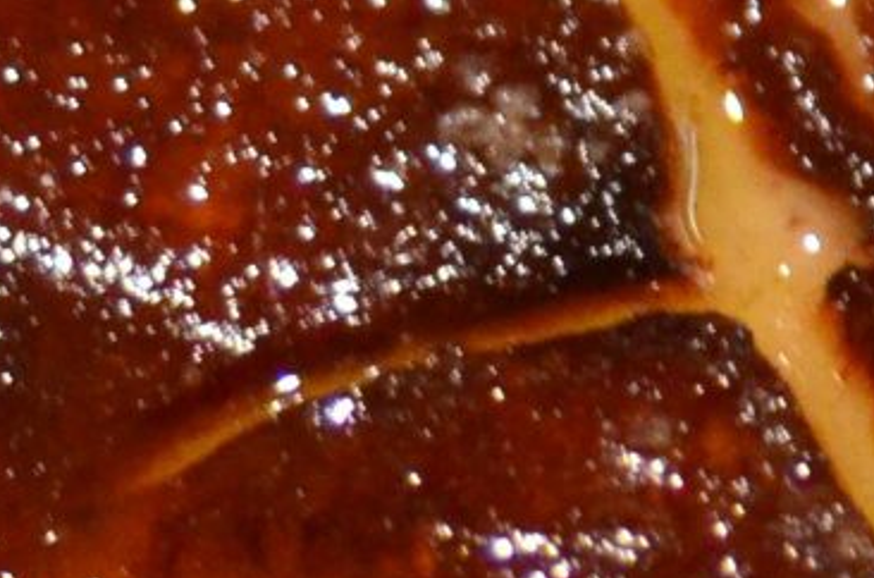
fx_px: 19832
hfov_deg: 2.5
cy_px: 150
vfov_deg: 1.7
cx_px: 1500
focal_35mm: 819
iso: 2000
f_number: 5
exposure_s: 1/80
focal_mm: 78
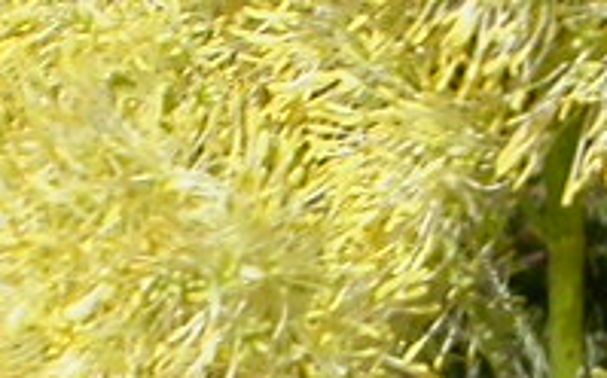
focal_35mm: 259
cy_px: 390
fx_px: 4281
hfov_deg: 8.1
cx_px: 415
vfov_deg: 5.0
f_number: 7.5
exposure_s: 1/396
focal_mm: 8
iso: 100
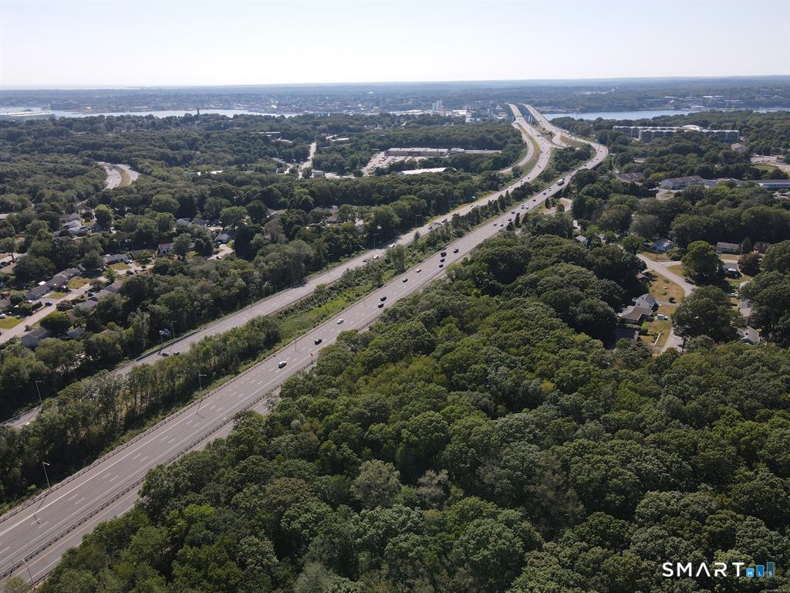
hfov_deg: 71.6
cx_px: 395
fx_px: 548
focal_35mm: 24
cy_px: 296
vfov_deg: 56.8
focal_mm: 4.5
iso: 100
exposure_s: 1/640
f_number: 2.8
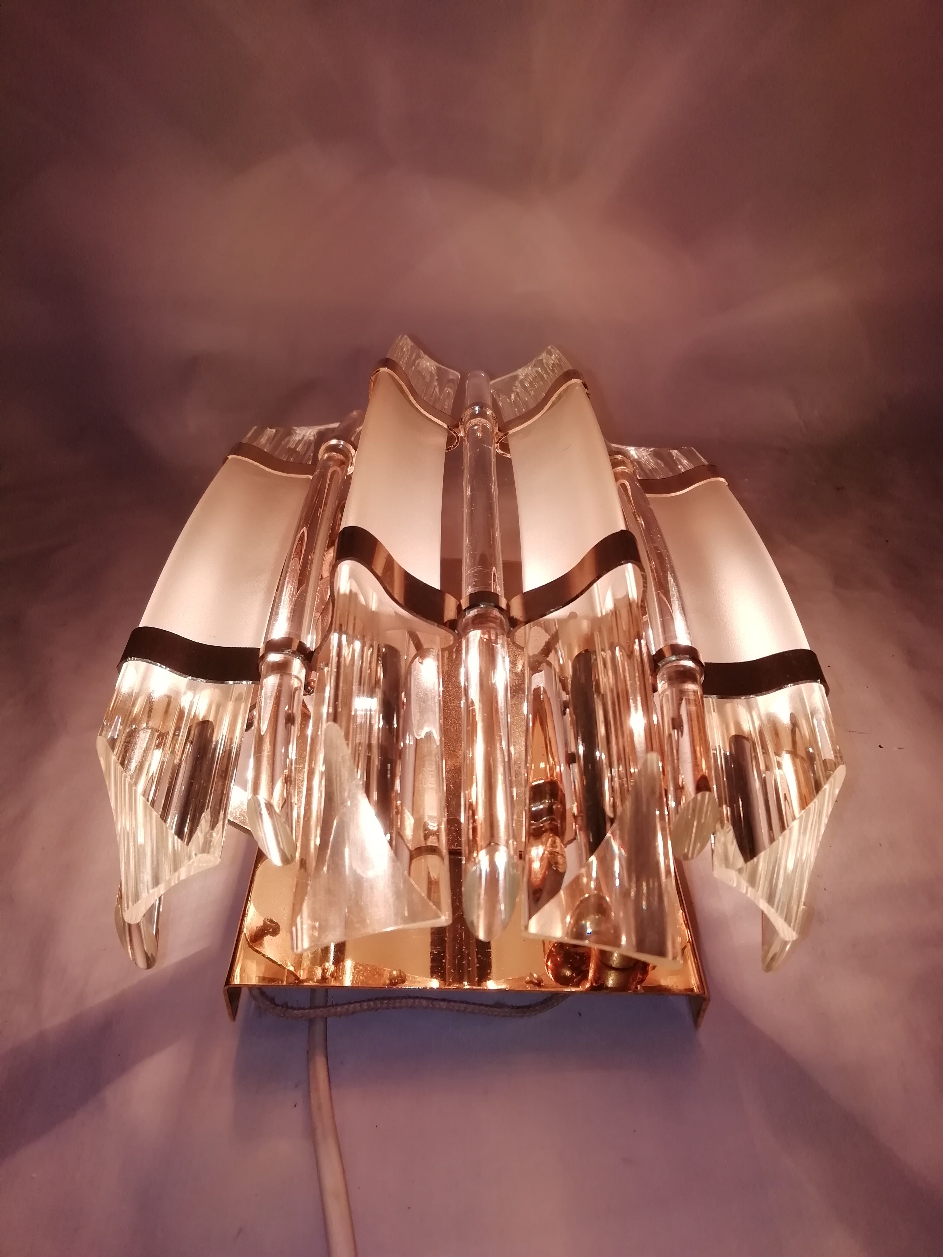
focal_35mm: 26
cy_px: 628
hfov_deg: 53.1
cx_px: 472
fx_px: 944
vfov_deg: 67.3
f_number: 2.2
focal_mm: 3.46
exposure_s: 1/318
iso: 50
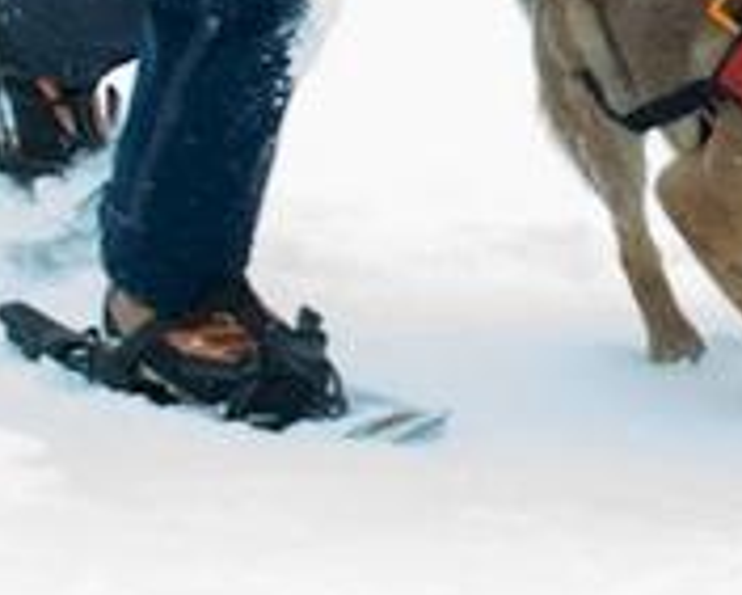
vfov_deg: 9.8
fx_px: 3384
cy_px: -211
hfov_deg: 12.0
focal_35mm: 154
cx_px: 1111
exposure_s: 1/320
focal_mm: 32
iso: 2000
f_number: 13
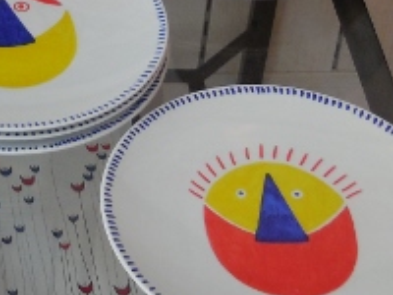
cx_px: 16
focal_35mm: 125
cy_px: -157
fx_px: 1419
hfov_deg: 15.5
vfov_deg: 11.3
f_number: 3.9
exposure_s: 1/30
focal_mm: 7
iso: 180
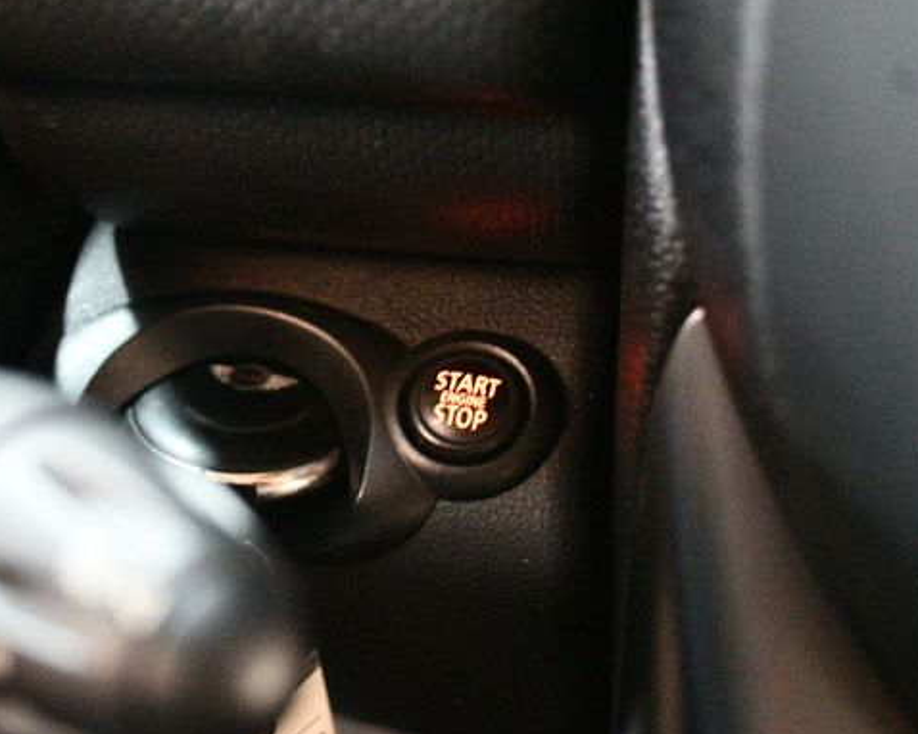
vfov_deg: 28.1
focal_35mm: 54
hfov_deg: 34.5
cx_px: 328
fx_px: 1467
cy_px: 384
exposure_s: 1/15
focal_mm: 29
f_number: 4.5
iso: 12800
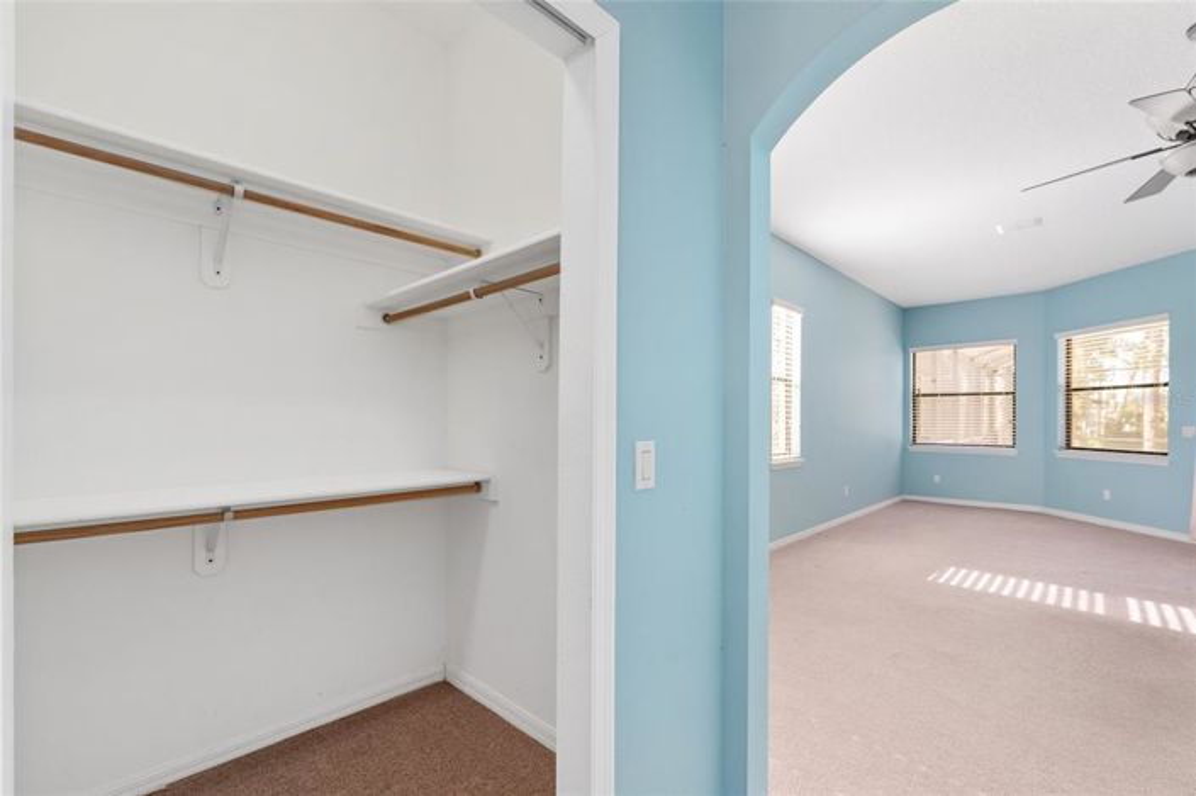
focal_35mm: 15
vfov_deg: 76.5
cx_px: 598
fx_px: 505
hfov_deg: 99.7
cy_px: 398
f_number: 7.1
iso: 250
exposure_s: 1/8
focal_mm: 15.2
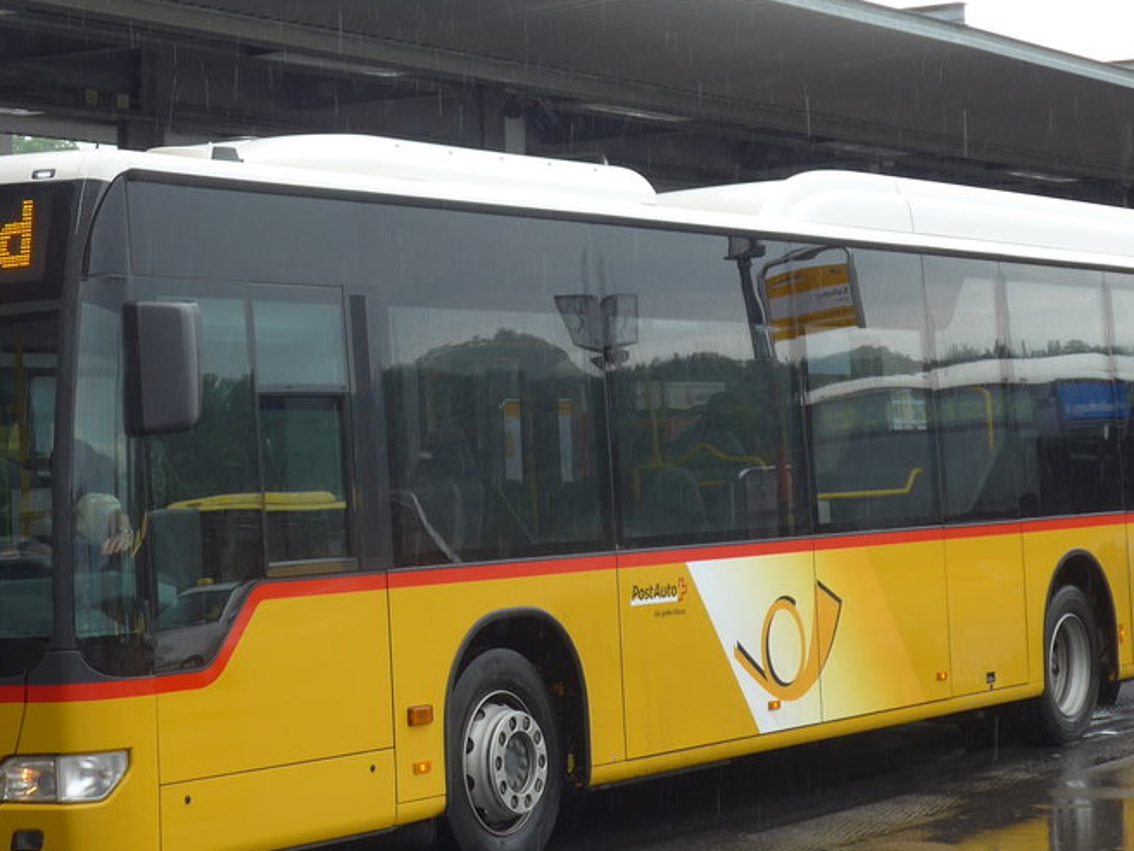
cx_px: 409
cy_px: 326
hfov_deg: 20.6
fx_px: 3113
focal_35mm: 95
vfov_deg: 15.6
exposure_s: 1/160
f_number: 3.3
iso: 80
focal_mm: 10.7
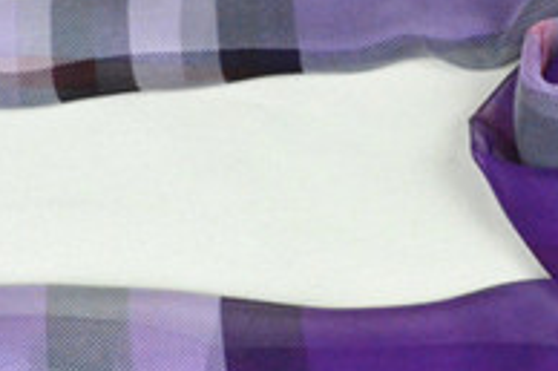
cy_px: 210
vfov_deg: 13.1
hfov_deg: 19.6
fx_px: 1615
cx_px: 339
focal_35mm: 104
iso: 6400
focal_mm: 27
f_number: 10
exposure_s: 1/400
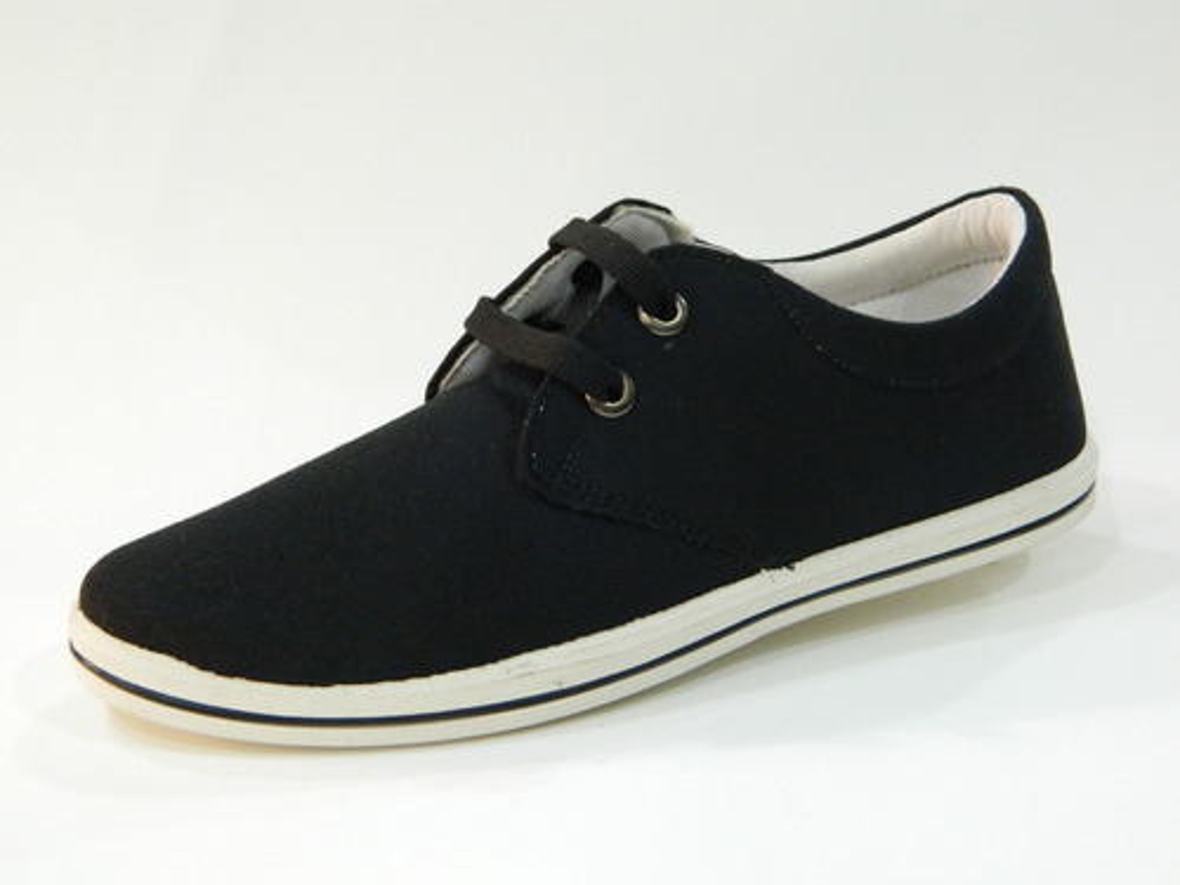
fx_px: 1943
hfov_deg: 33.8
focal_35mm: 57
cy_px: 442
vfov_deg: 25.7
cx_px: 590
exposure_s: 1/13
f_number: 3.8
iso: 400
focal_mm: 10.2
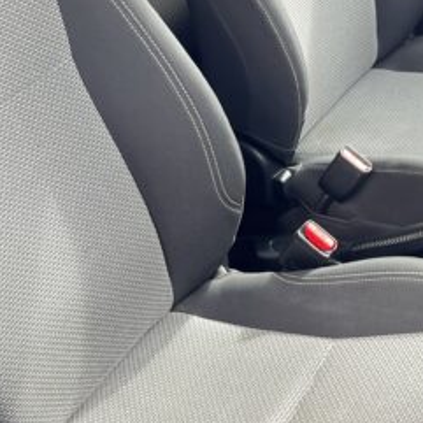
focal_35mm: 76
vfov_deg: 22.7
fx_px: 1051
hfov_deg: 22.7
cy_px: 169
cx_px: 242
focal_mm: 5.7
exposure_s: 1/121
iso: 80
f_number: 1.5
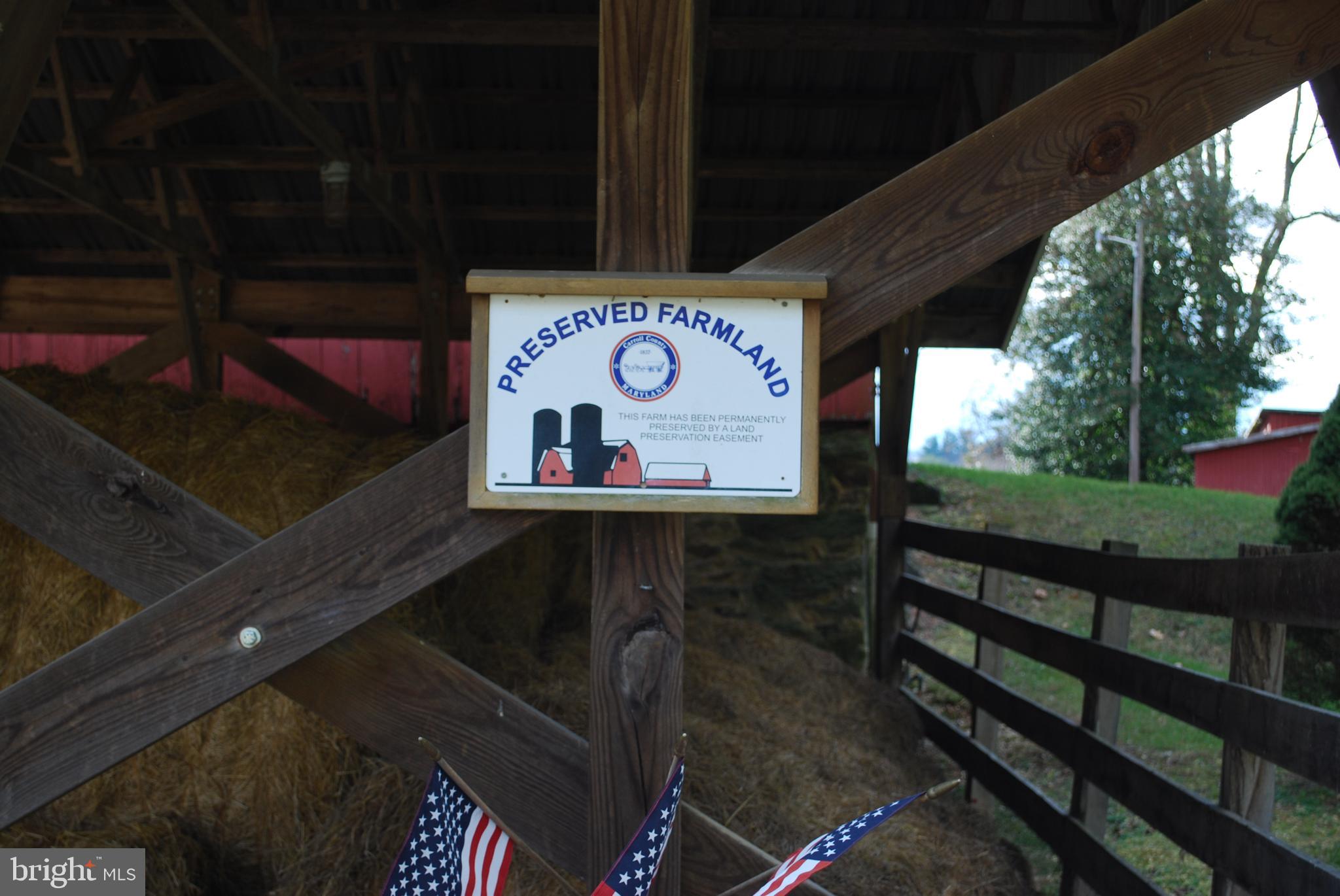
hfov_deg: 35.0
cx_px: 670
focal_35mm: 57
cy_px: 448
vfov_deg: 23.8
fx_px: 2124
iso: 180
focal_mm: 38
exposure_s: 1/125
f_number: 5.6
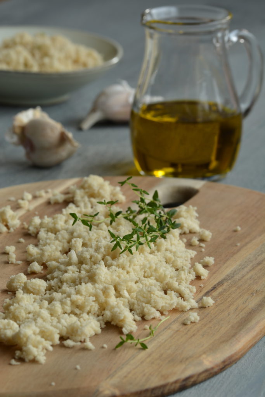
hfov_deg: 8.7
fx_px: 1738
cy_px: 198
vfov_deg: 13.0
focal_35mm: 158
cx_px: 132
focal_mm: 105
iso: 125
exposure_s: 1/20
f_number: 14
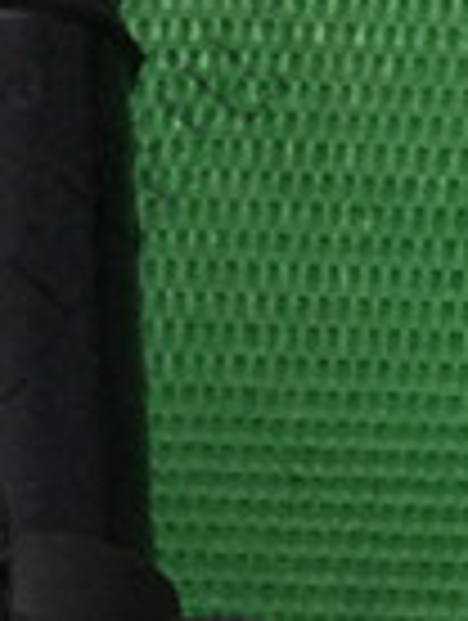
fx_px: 3774
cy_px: 1616
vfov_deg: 8.4
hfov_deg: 7.1
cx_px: 94
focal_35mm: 210
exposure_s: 1/10
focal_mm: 4.15
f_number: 2.2
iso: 125
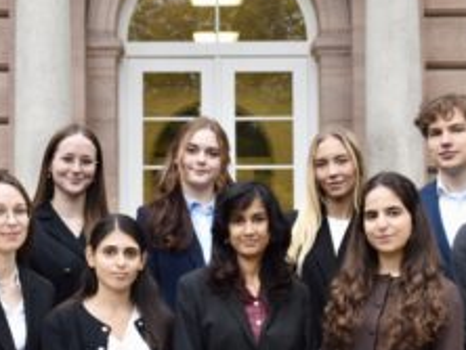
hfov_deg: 24.1
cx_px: 220
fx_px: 1092
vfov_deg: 18.2
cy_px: 201
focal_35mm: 81
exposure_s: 1/125
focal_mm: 26
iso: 400
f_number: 6.3
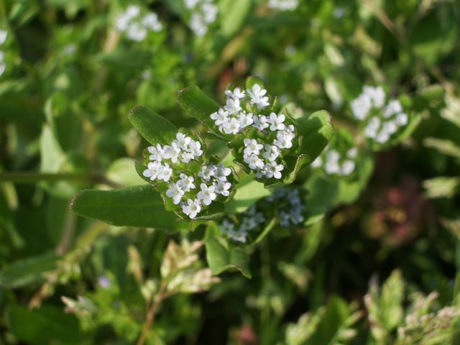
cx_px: 230
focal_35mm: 62
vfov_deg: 23.7
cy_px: 172
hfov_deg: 31.2
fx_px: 824
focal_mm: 10.2
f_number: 5.6
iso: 50
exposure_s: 1/160
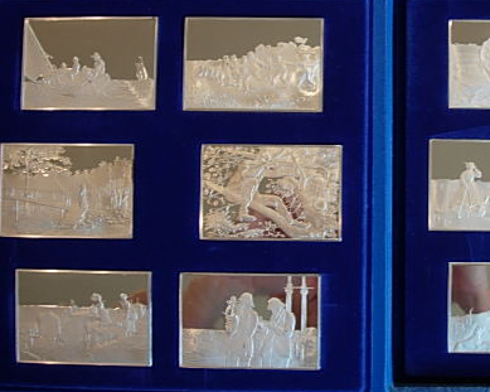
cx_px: 384
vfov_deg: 25.0
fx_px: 884
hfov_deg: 30.3
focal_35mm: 61
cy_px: 187
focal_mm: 7.8
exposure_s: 1/15.1
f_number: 2.8
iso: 64
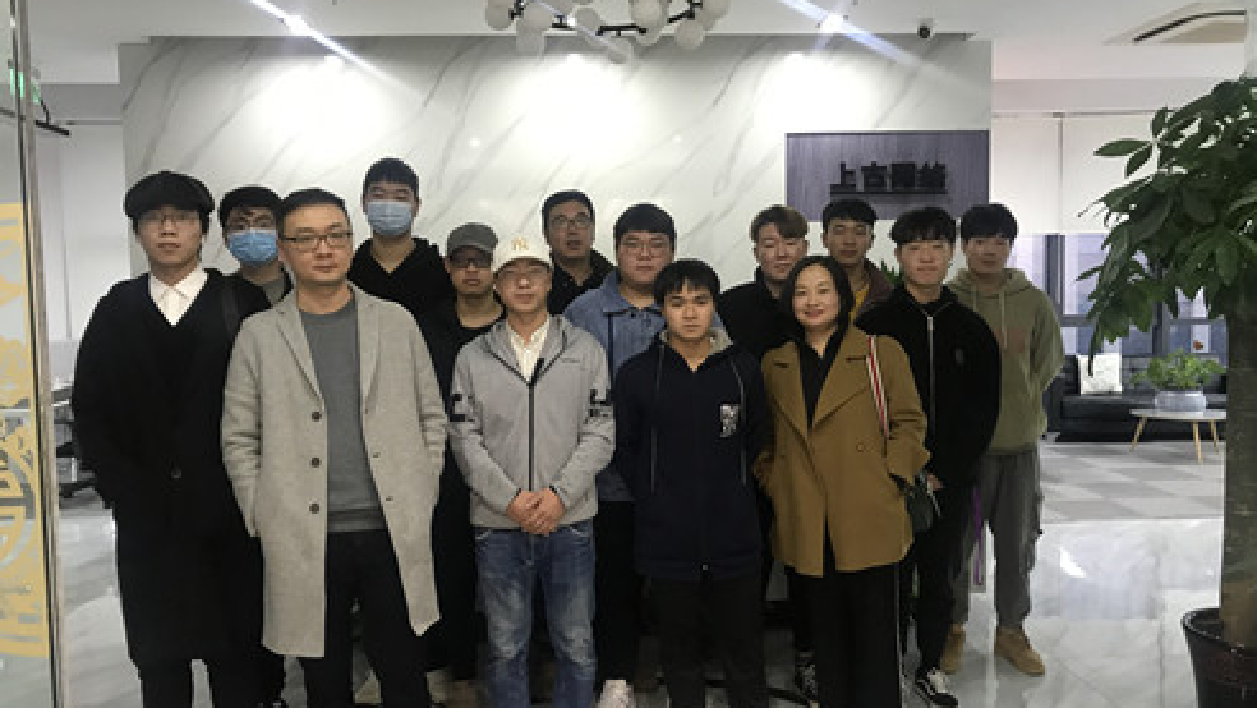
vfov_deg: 37.8
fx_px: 1033
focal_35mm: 31
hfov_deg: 62.6
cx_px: 636
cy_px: 362
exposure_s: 1/17
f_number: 1.8
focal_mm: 3.99
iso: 64
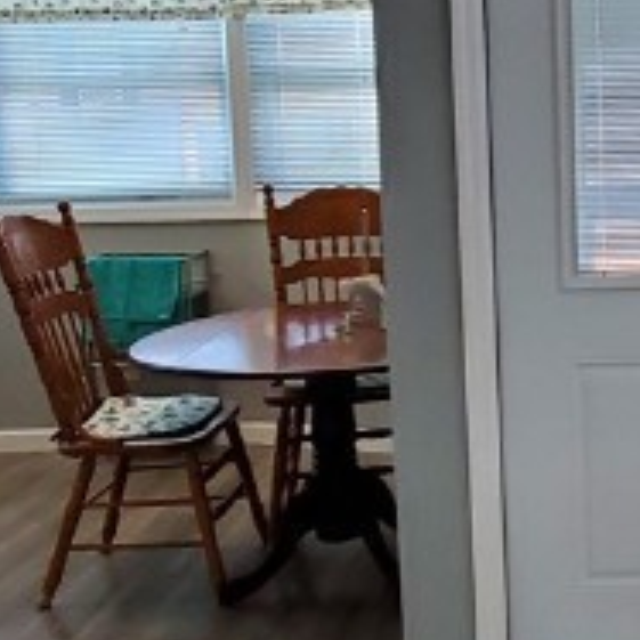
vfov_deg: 27.2
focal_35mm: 63
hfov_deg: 26.1
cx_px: 619
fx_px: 1318
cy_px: 250
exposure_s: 1/60
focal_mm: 1.8
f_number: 2.2
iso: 160
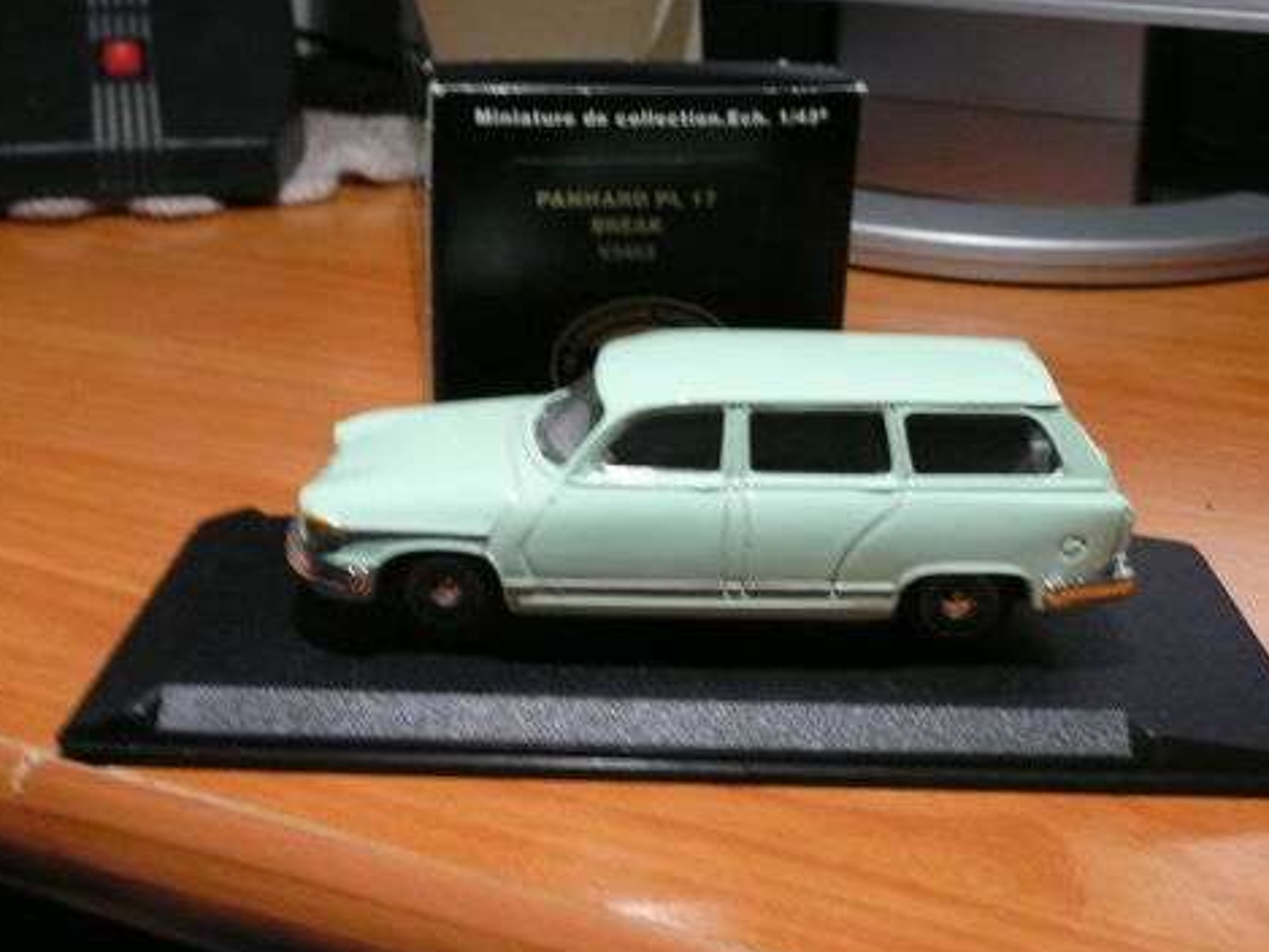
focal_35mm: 44
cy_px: 476
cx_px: 630
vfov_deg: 32.9
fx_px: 1613
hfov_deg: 42.9
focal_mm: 7
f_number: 4
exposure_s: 1/30
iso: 400
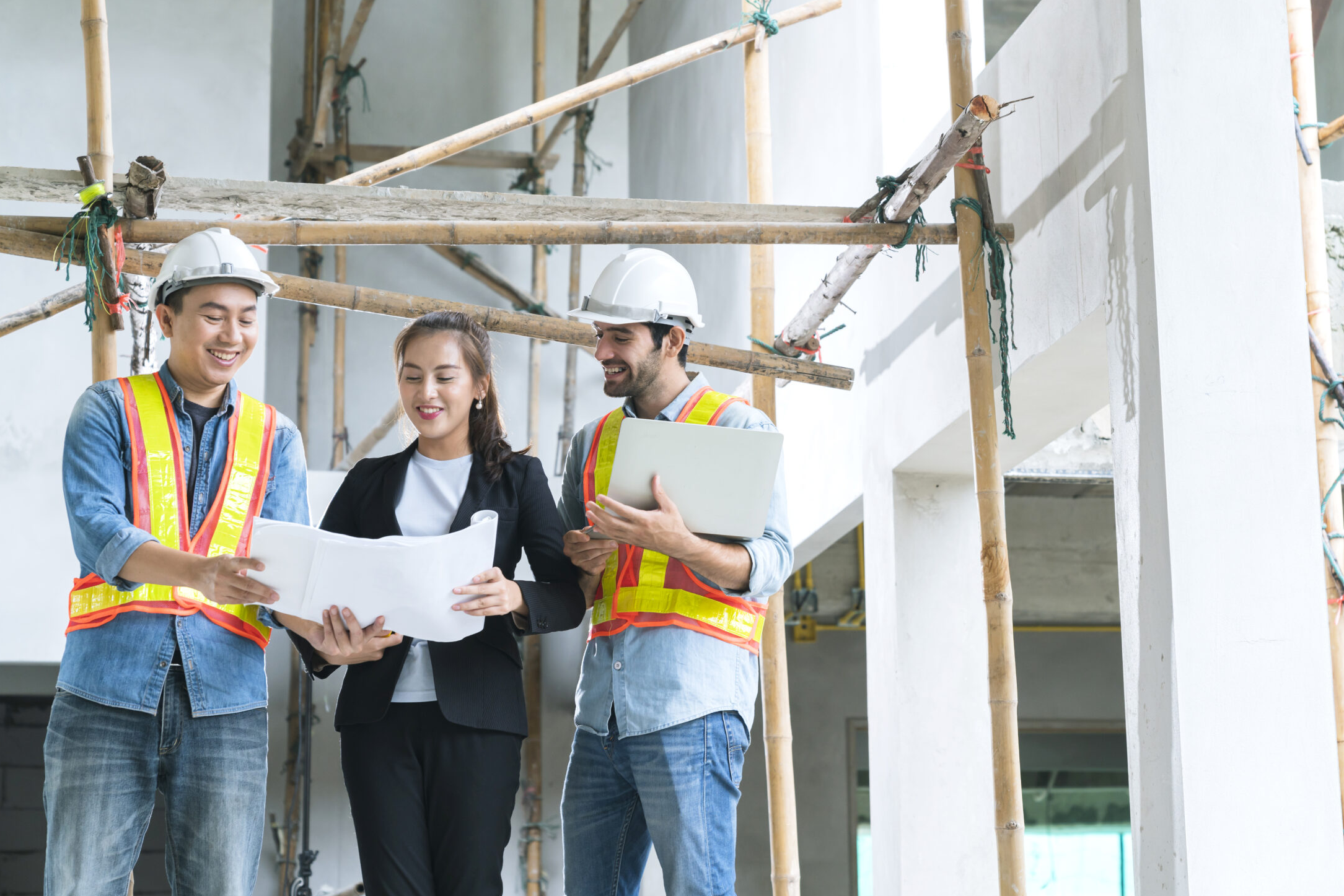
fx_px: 2688
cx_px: 789
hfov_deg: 28.0
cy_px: 389
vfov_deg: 18.9
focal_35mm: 72
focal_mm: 61
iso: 400
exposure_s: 1/160
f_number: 3.5
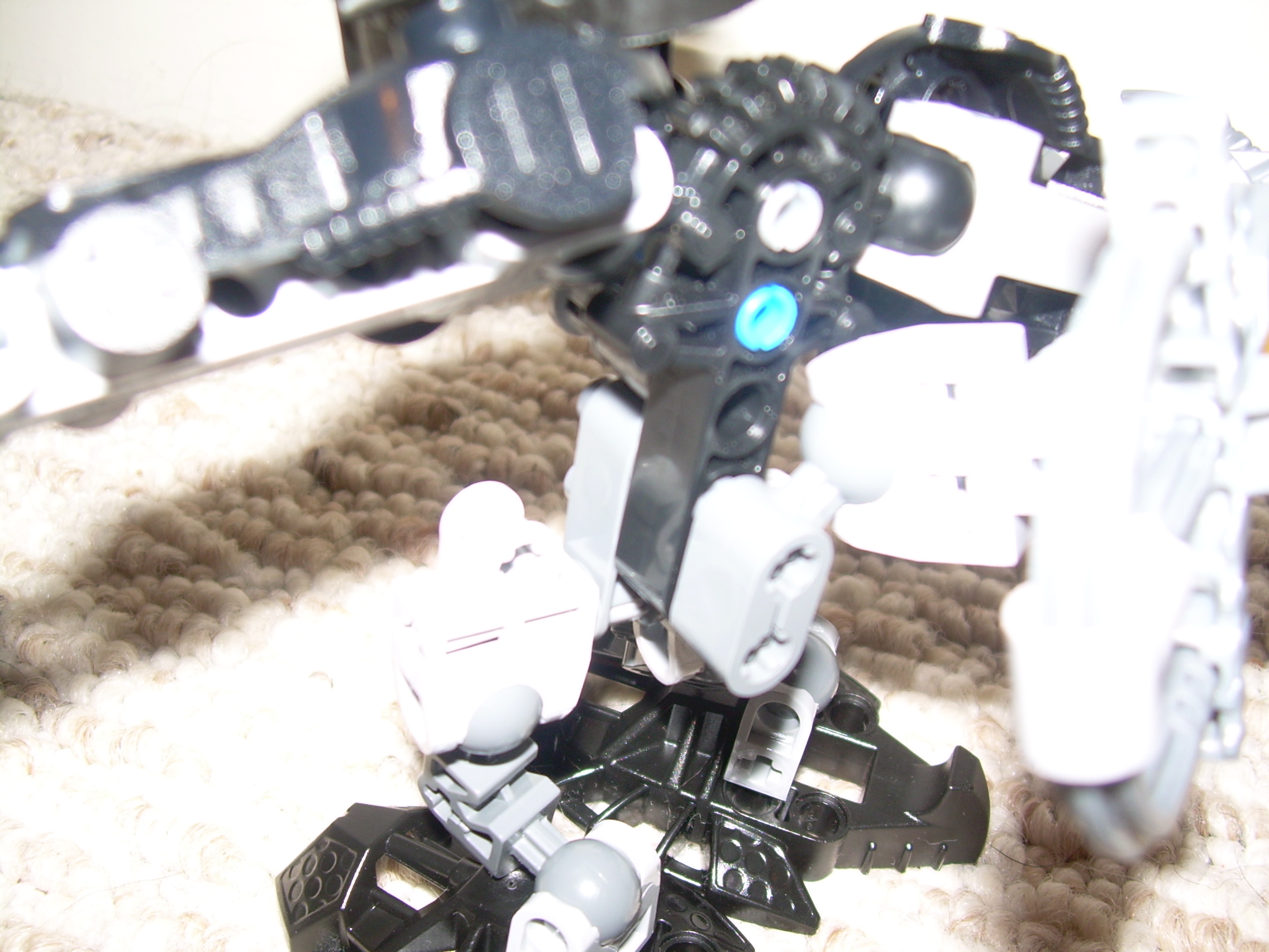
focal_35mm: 38
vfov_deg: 37.7
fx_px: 1393
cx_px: 634
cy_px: 476
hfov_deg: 49.0
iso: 50
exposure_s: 1/60
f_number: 2.8
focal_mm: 6.3
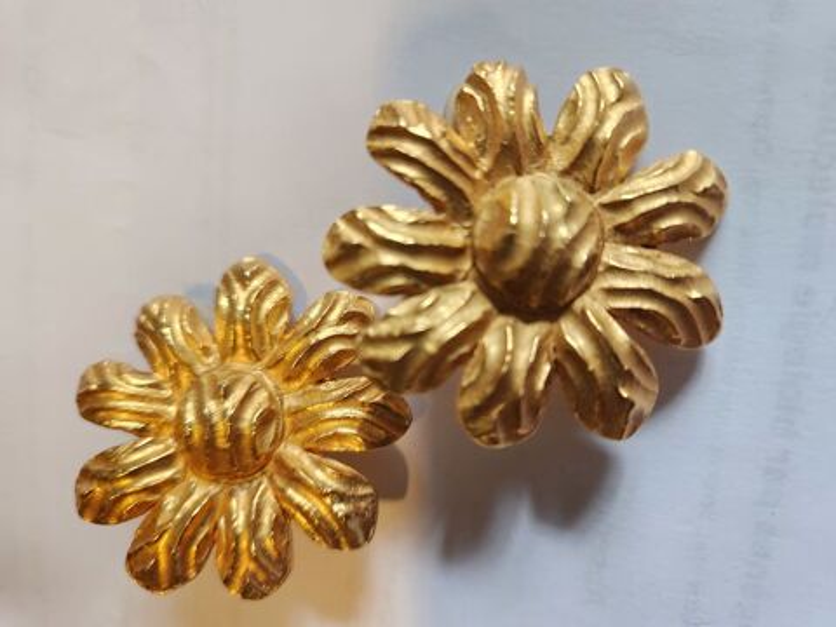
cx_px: 418
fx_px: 555
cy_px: 314
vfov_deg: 58.9
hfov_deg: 73.9
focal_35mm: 23
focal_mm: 5.4
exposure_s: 1/180
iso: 200
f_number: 1.8
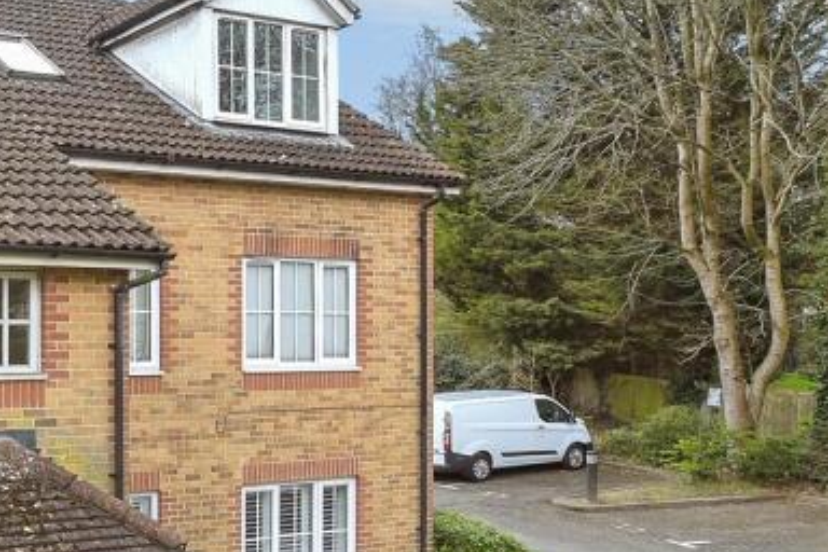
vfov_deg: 33.2
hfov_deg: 39.6
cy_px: 348
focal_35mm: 40
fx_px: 920
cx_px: -82
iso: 160
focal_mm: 10
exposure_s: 1/25
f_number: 9
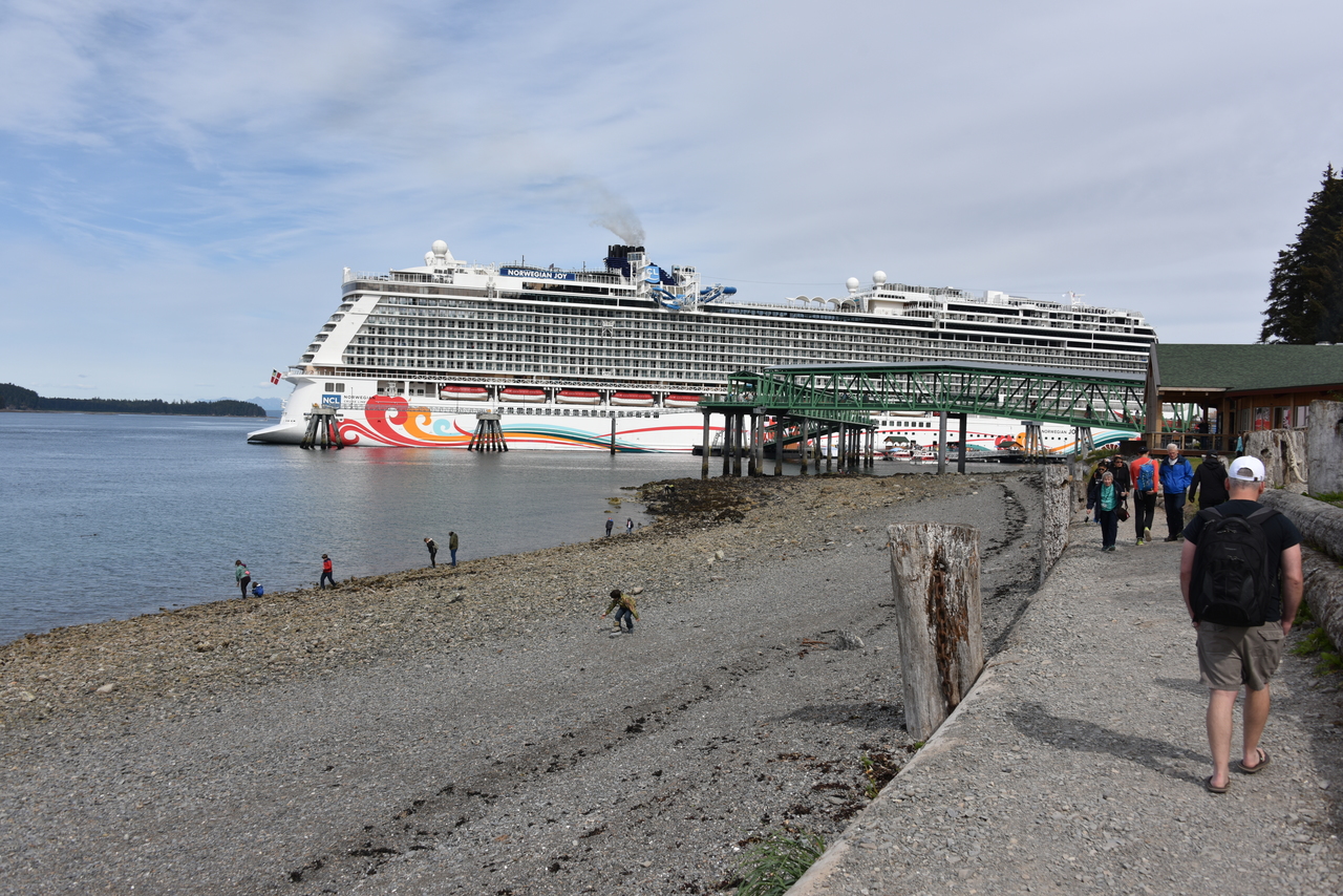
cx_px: 672
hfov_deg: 65.5
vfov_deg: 46.4
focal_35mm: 28
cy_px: 448
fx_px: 1045
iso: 100
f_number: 9
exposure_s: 1/320
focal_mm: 28
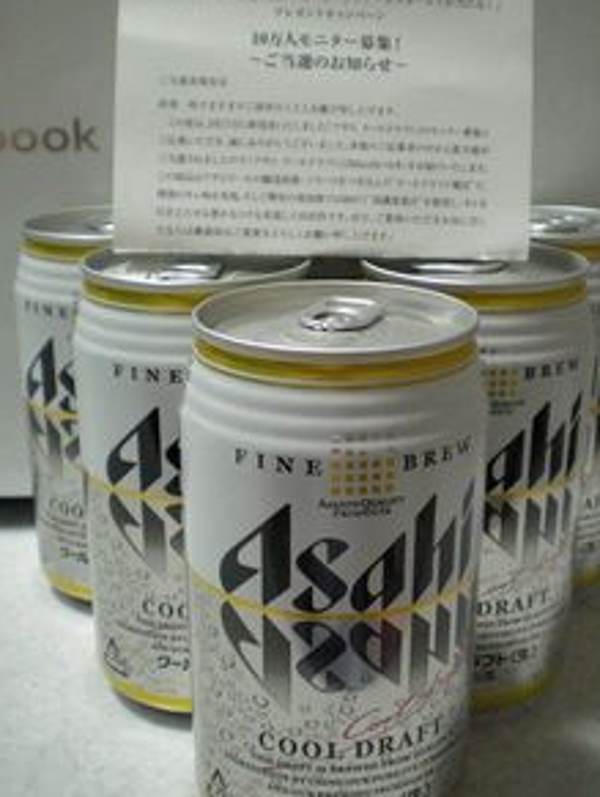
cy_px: 401
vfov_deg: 42.0
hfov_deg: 32.2
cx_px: 327
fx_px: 1038
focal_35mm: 45
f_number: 3.1
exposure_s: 1/80
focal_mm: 6.3
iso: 800
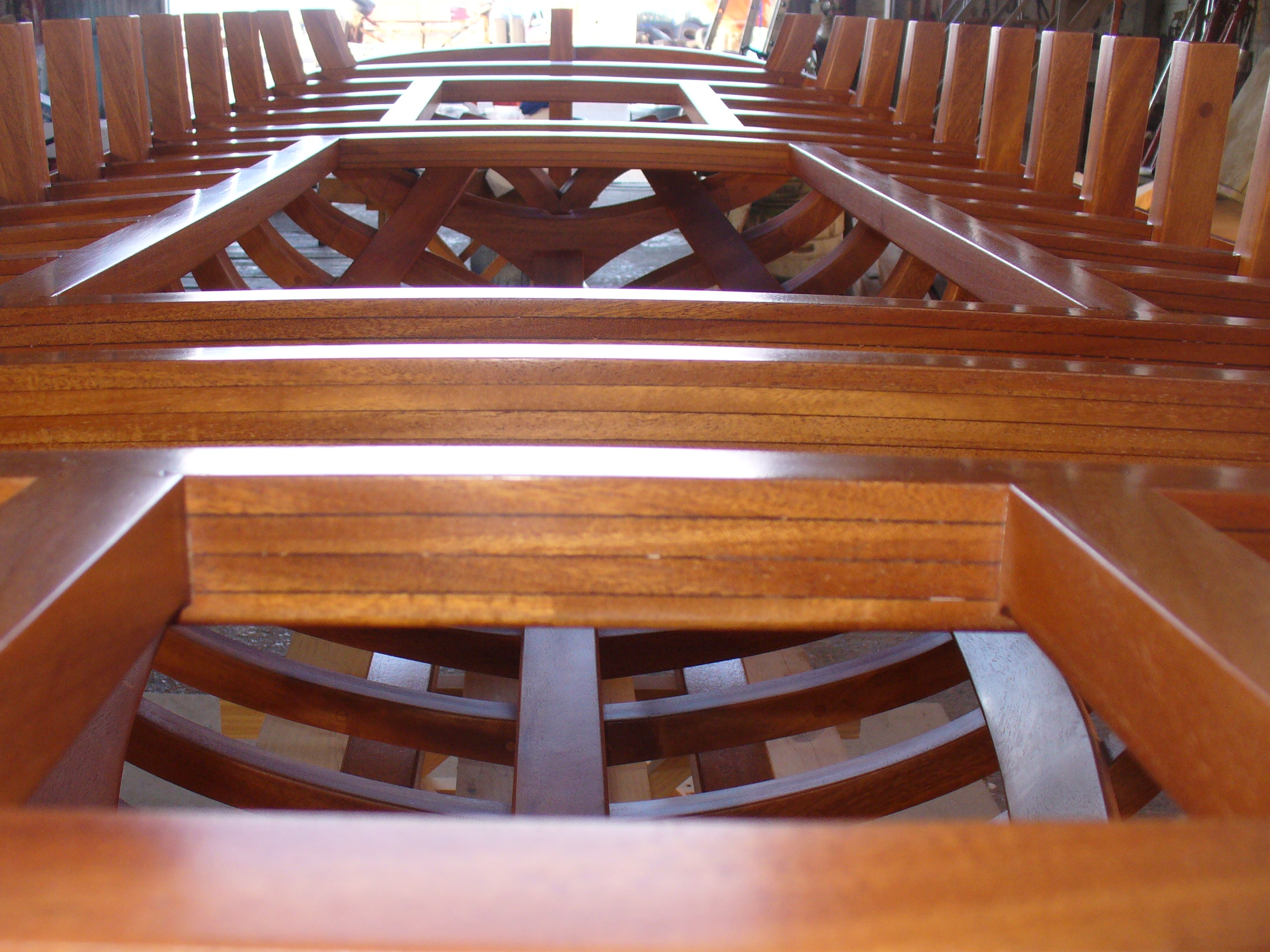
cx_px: 553
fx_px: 1578
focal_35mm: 43
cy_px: 522
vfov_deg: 33.6
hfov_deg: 43.8
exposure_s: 1/60
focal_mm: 6.1
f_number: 2.8
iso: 100
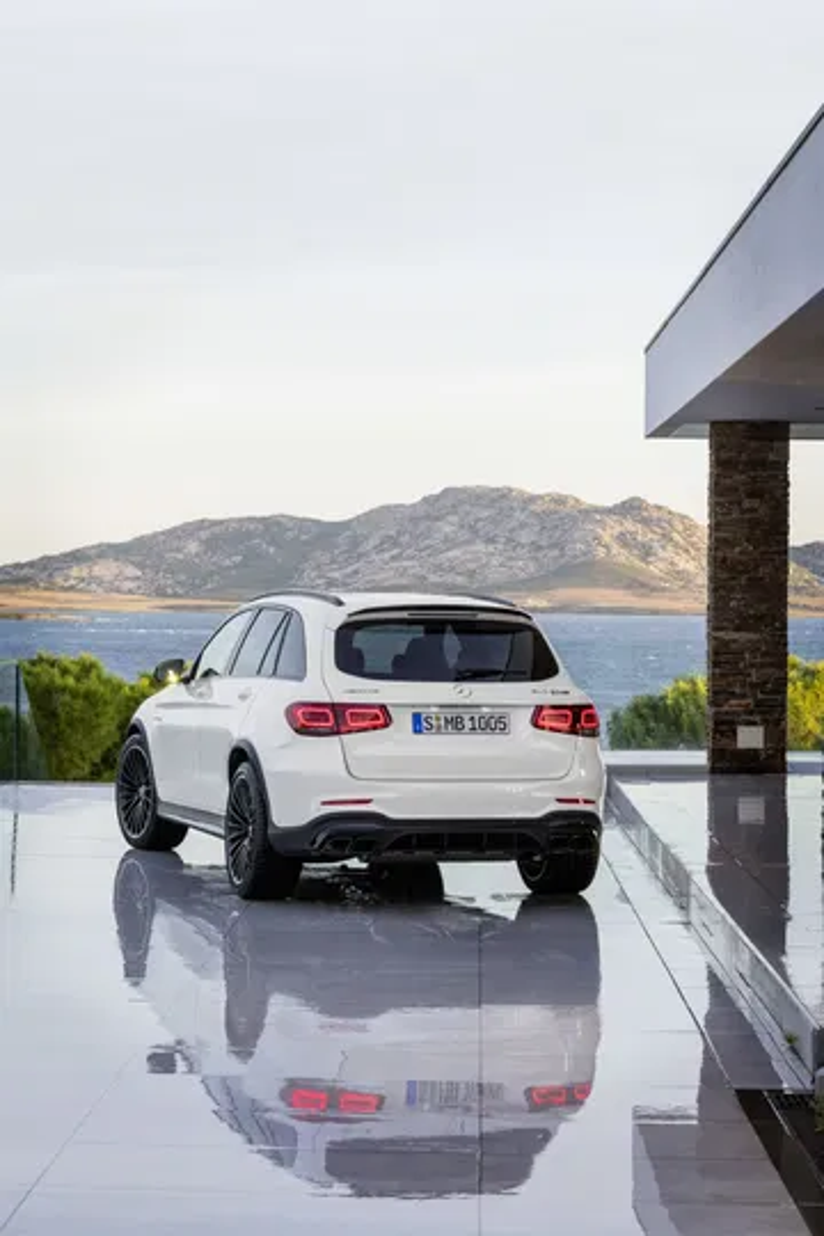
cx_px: 412
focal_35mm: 85
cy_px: 618
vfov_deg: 23.9
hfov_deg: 16.1
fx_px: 2918
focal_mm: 85
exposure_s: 1/40
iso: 200
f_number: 11
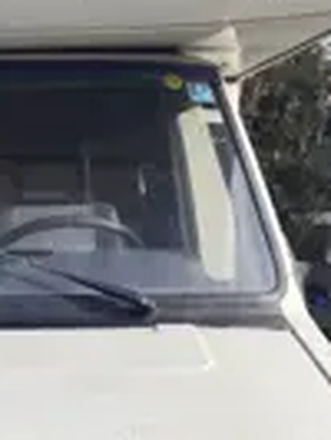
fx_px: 878
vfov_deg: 28.0
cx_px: -63
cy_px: 294
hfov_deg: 20.1
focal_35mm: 69
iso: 50
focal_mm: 6.14
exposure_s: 1/649
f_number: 1.65
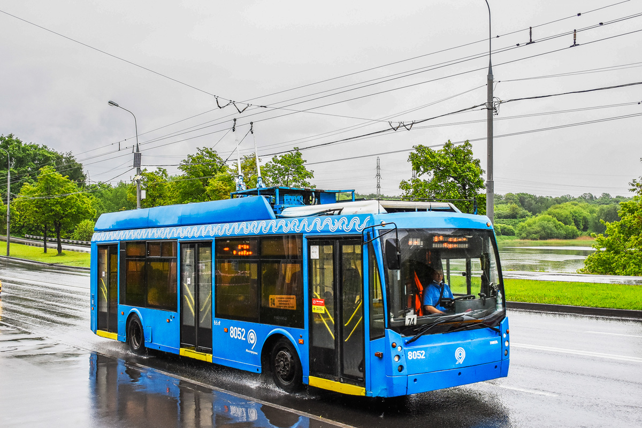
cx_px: 321
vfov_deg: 36.9
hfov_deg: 53.1
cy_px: 214
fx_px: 642
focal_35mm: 36
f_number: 5
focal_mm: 24
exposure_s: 1/640
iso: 800
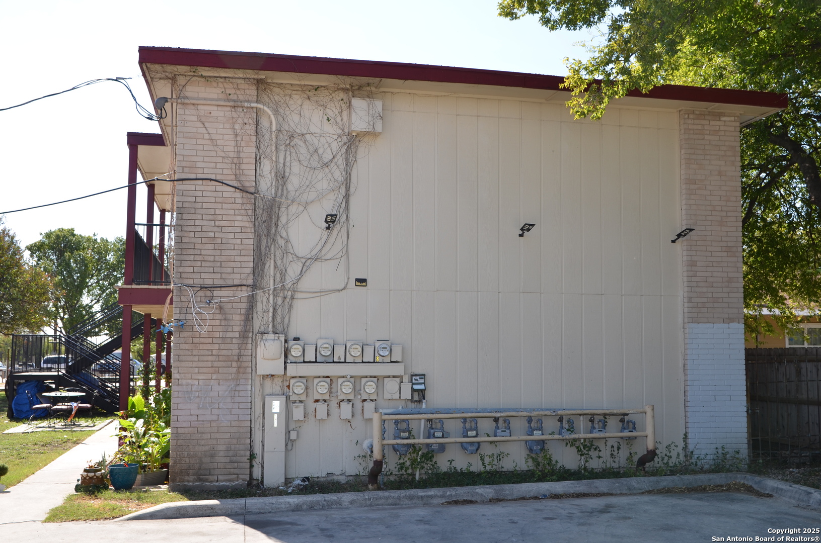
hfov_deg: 53.2
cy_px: 272
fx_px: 819
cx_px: 410
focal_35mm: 36
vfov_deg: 36.7
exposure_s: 1/250
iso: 100
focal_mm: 24
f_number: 5
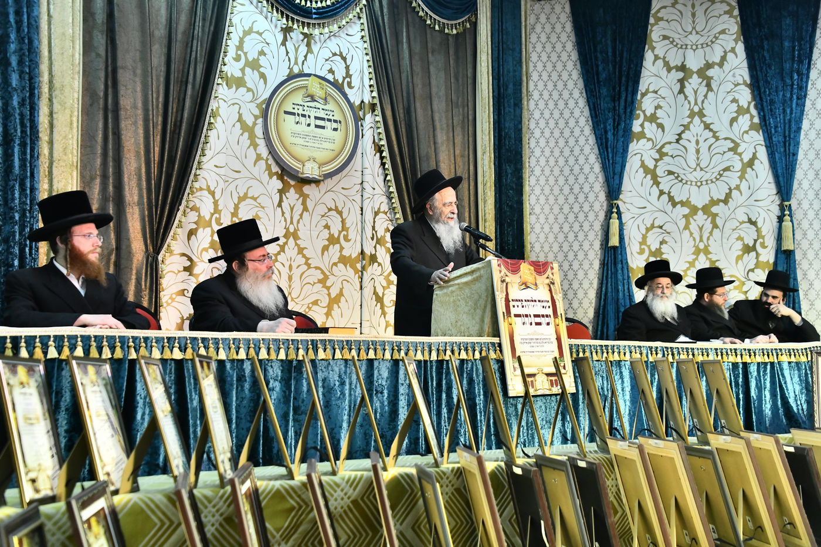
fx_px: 1094
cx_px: 410
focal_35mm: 48
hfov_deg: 41.1
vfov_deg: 28.1
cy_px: 274
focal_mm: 48
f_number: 5.6
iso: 2500
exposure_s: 1/160
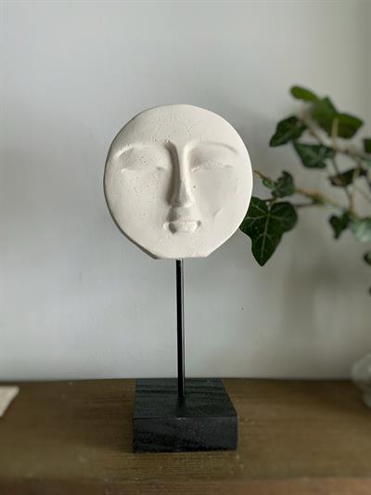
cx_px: 186
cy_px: 248
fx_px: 414
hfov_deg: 48.2
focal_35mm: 29
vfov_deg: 61.6
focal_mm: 3
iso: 160
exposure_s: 1/60
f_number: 1.8
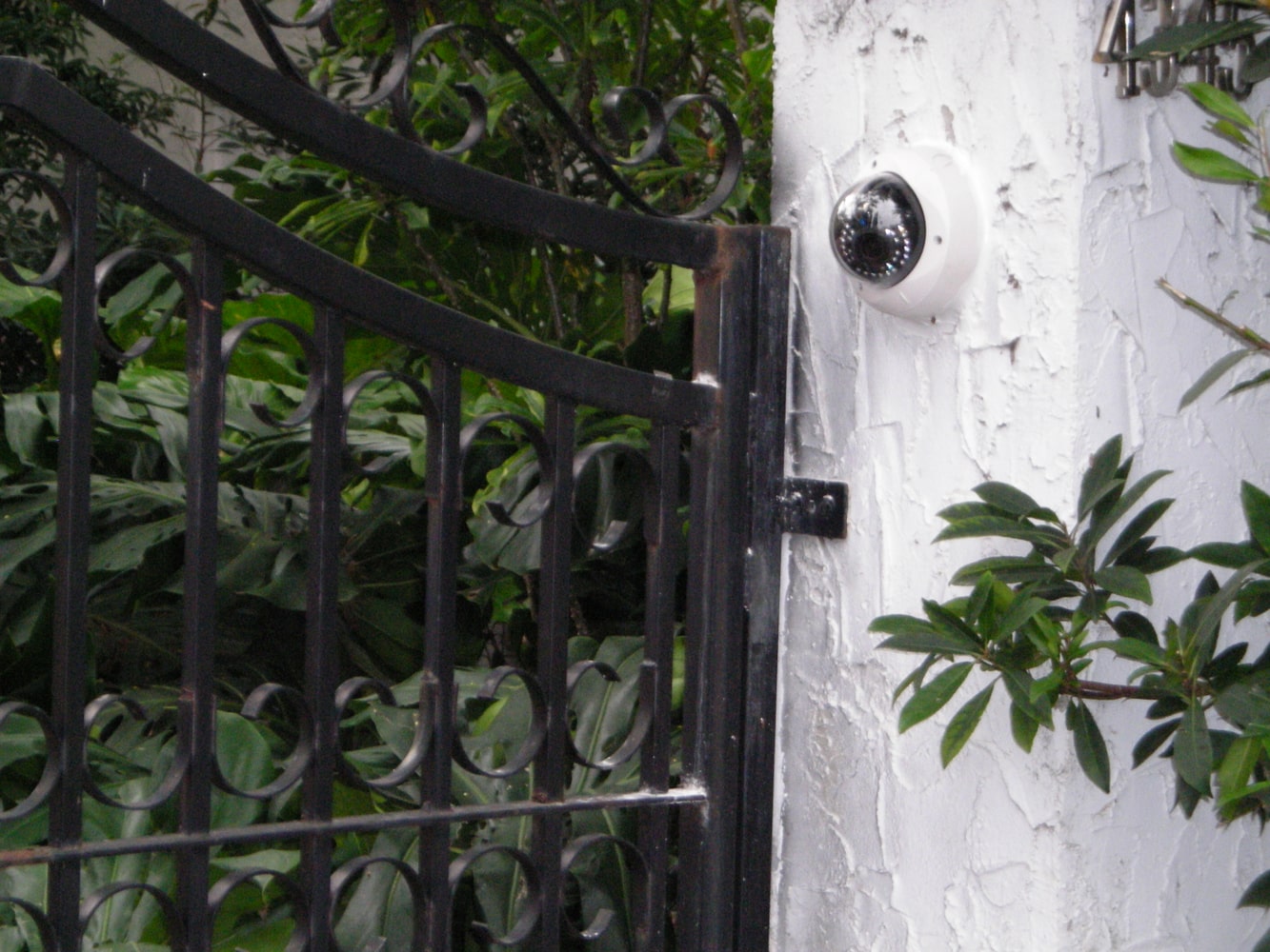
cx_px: 635
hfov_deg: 17.0
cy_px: 476
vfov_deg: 12.8
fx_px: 4256
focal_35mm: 116
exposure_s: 1/120
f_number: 5.3
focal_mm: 19.2
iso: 362
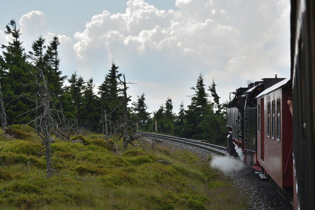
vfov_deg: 16.6
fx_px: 722
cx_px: 158
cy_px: 105
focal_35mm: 82
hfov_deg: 24.6
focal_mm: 55
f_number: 7.1
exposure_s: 1/640
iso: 200
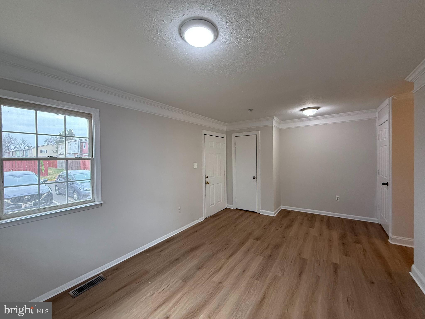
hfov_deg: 102.1
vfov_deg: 85.7
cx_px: 212
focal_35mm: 14
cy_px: 160
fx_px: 172
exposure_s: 1/120
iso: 320
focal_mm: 2.22
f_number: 2.2
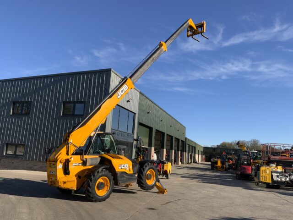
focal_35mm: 29
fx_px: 245
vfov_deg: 48.2
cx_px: 146
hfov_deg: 61.7
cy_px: 110
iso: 16
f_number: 1.8
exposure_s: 1/1626
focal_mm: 3
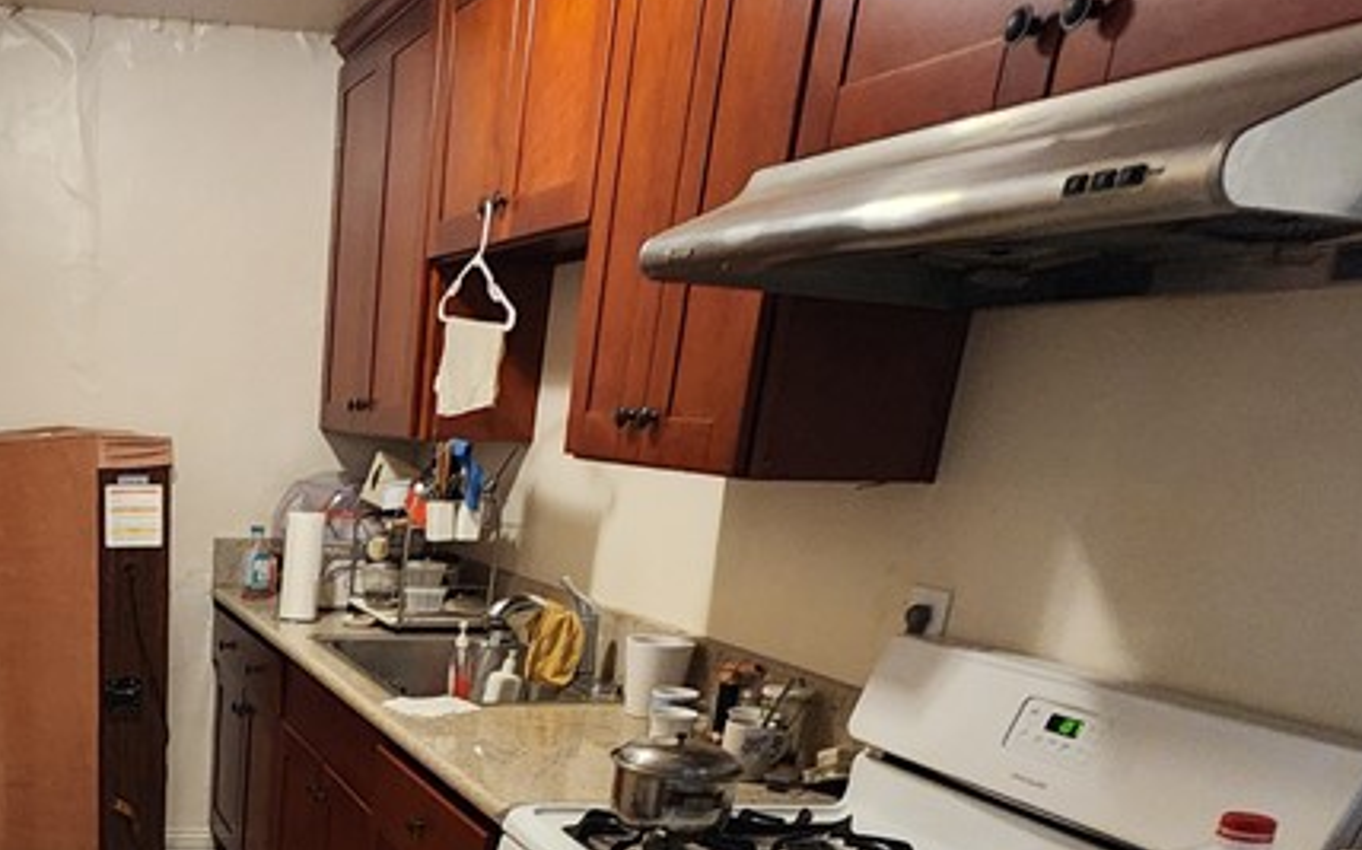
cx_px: 127
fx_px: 1224
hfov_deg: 51.2
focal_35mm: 33
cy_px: 917
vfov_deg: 33.7
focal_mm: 2.2
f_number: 2.2
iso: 640
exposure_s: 1/24
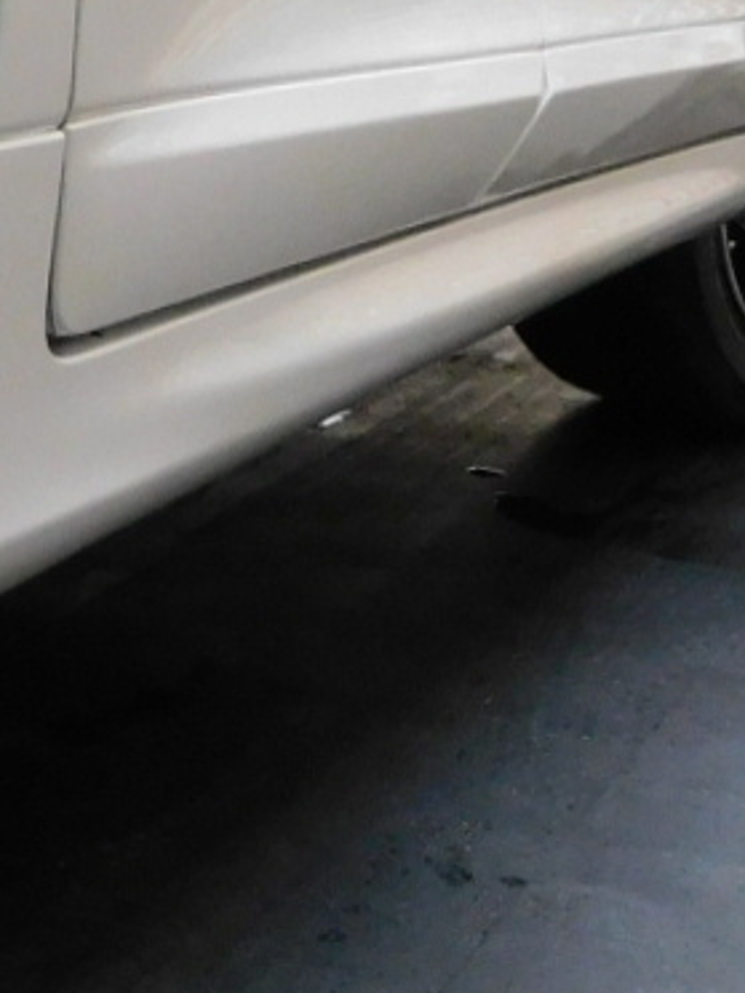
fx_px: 2841
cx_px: -385
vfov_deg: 19.4
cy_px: 948
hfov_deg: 14.0
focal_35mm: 99
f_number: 3
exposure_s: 1/15
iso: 400
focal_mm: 4
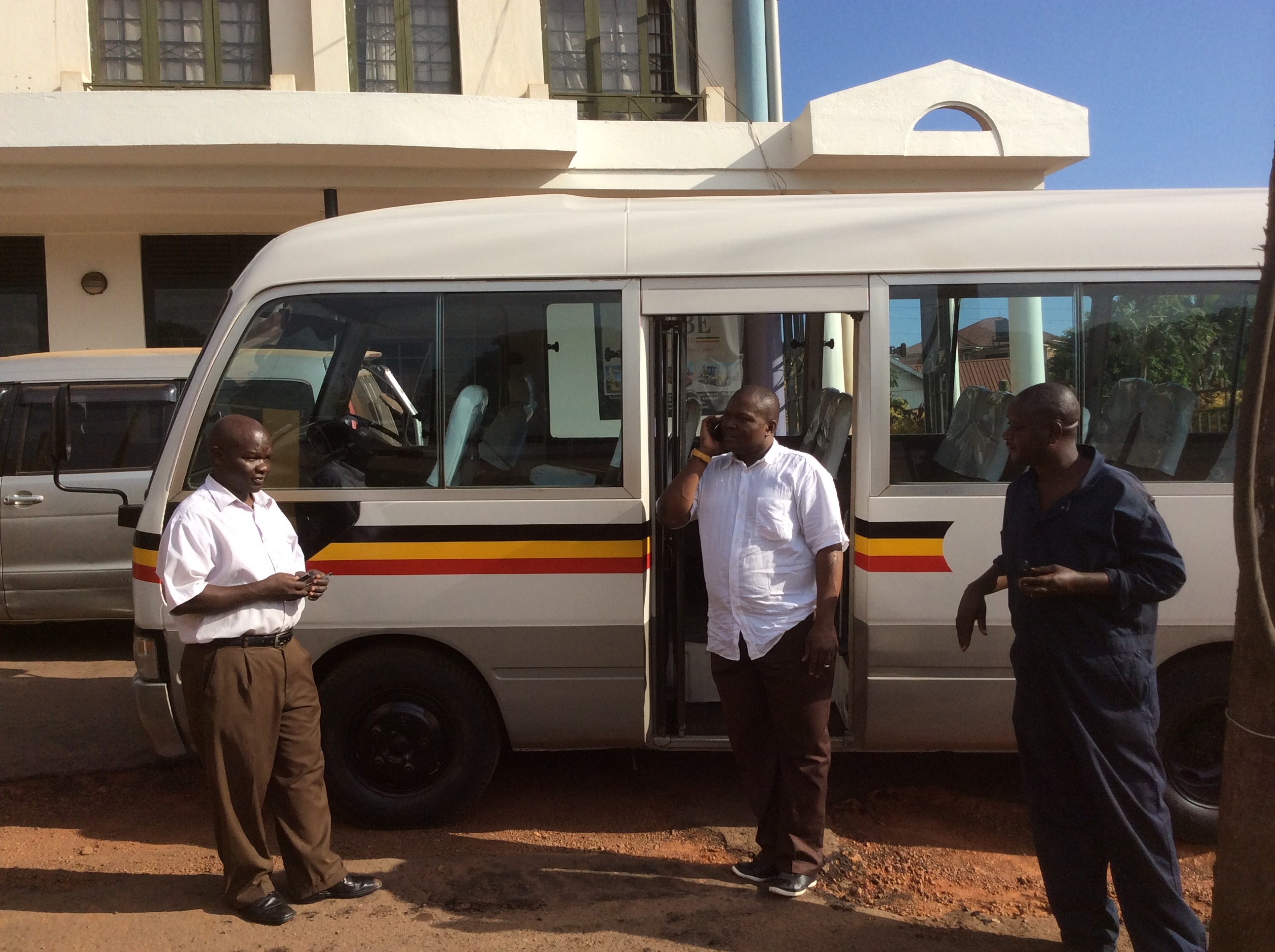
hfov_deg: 55.4
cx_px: 638
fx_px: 1214
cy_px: 476
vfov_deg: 42.8
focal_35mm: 33
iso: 32
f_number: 2.4
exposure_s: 1/1634
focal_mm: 3.3
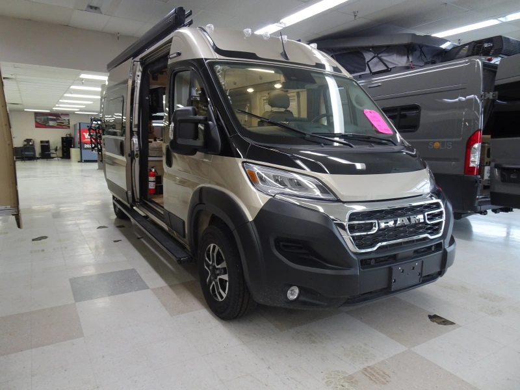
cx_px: 260
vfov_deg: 56.8
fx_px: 361
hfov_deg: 71.6
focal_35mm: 24
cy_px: 195
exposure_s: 1/30
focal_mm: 4.1
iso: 125
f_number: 3.5
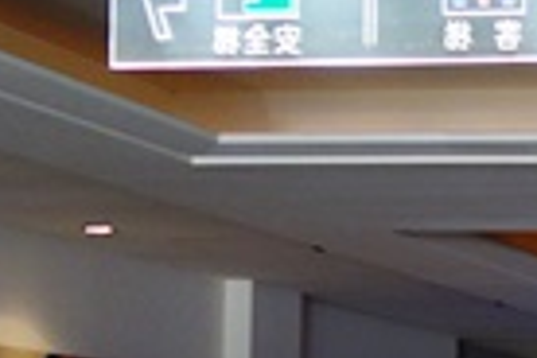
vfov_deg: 10.1
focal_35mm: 132
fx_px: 1969
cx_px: 1128
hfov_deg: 13.1
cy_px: 488
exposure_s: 1/30
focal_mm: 10.4
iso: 640
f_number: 1.8
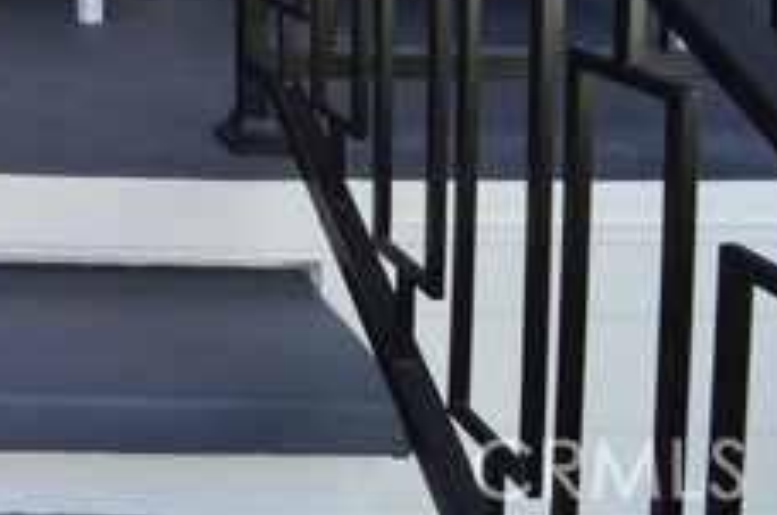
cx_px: -262
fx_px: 1000
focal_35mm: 46
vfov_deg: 24.2
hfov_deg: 31.4
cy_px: -205
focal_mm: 11
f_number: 11
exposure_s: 1/125
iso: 320
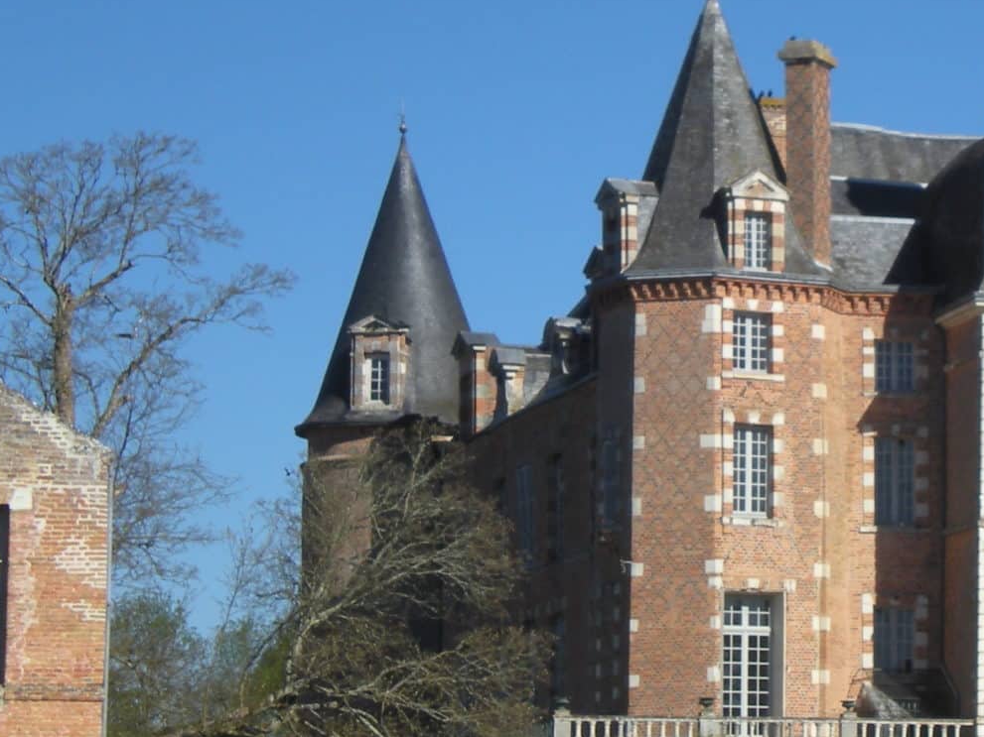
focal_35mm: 153
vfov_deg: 9.7
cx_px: 961
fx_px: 4349
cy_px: 469
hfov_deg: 12.8
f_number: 6.5
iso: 64
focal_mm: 12.3
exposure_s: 1/337
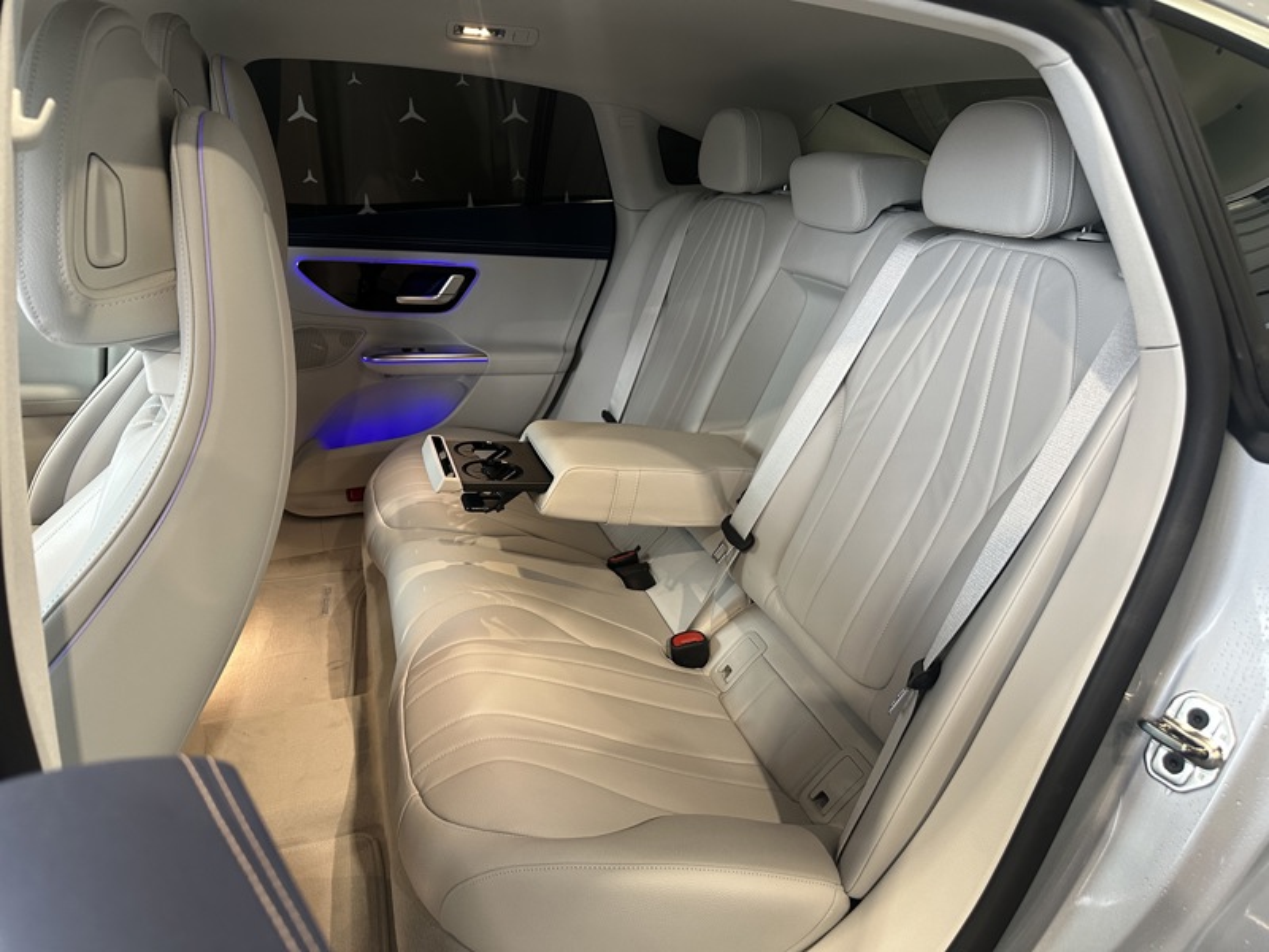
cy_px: 476
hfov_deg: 71.6
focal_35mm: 24
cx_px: 634
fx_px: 880
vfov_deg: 56.8
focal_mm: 6.86
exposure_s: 1/60
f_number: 1.78
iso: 320
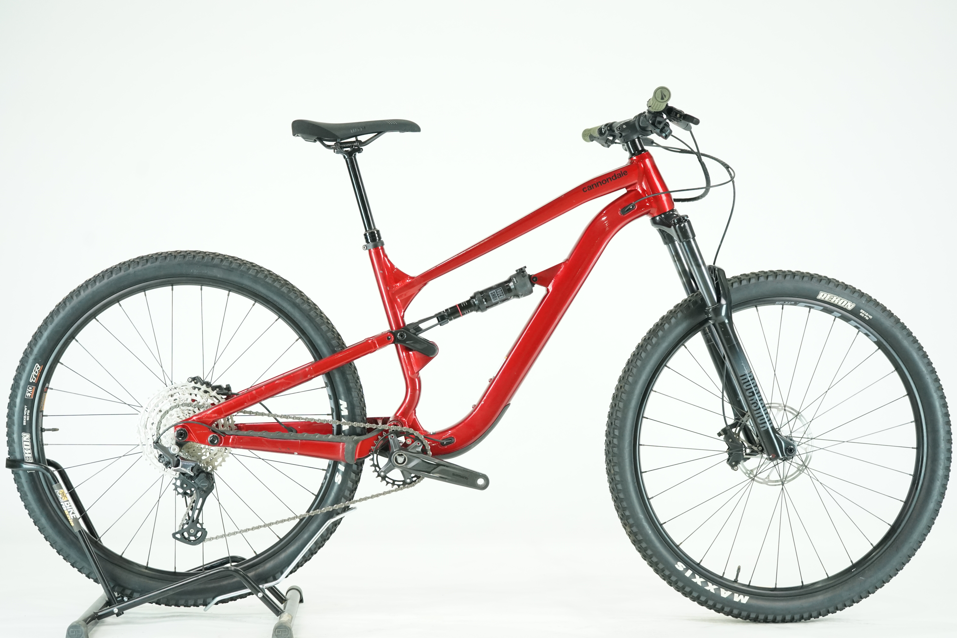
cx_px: 478
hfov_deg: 36.9
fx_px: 1435
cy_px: 319
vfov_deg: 25.1
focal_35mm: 54
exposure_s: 1/200
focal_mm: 54
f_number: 5
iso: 2500
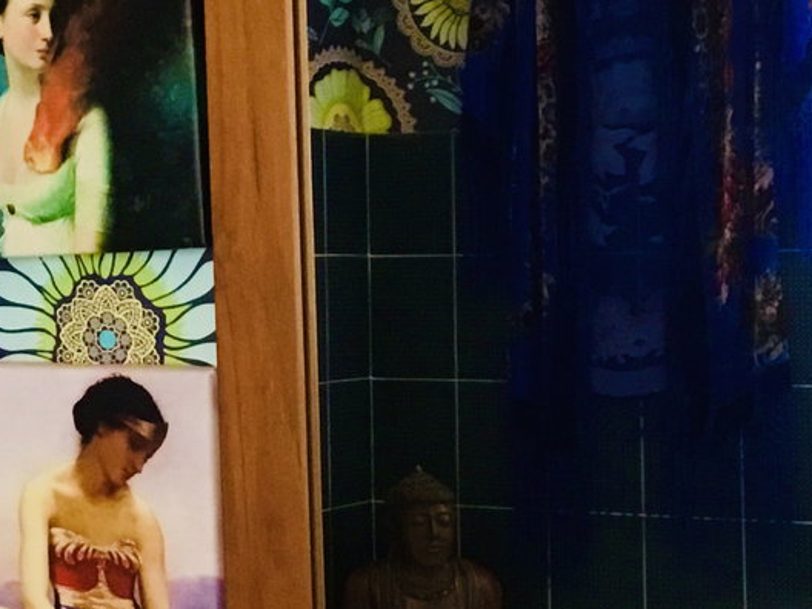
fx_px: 2205
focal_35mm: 94
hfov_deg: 20.6
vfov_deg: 15.7
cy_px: 258
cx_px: 155
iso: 200
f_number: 2.4
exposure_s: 1/33
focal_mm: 3.3
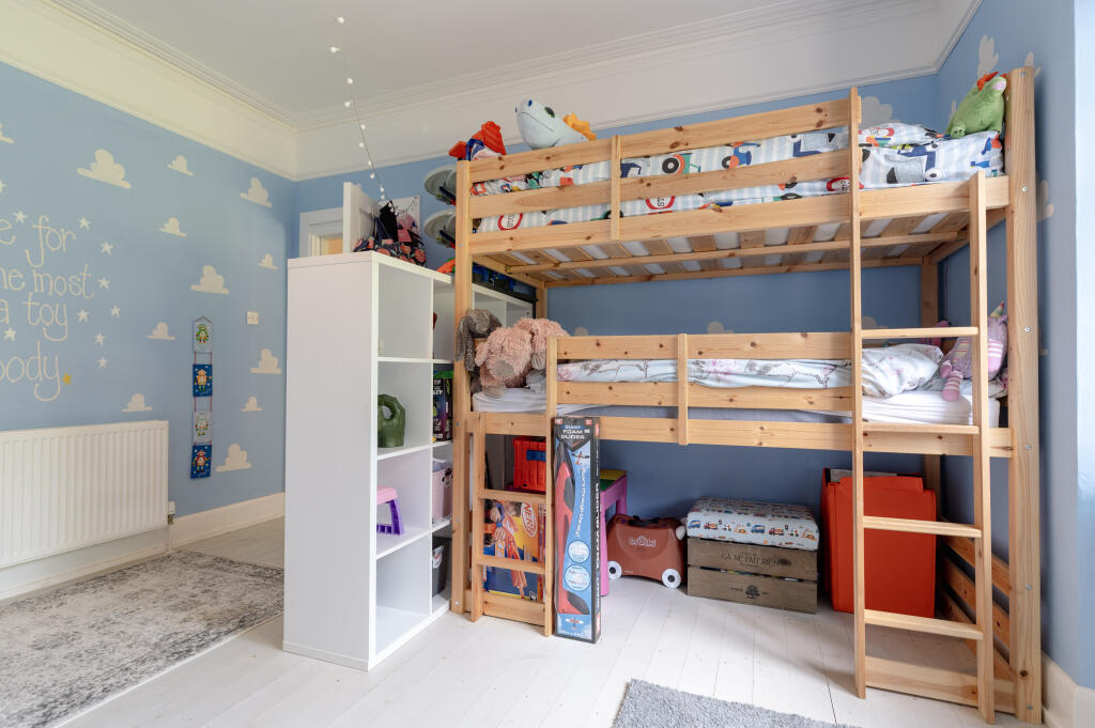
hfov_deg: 93.3
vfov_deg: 70.3
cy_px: 364
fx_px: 517
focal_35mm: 17
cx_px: 548
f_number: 8
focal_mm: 17
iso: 400
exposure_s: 1/13
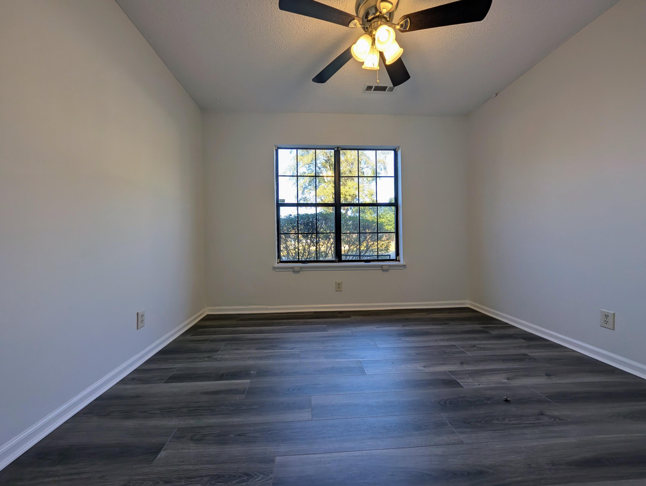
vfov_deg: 94.6
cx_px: 323
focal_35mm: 12
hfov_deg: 110.5
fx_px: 224
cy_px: 243
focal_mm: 2.02
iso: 69
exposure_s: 1/311
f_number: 1.7
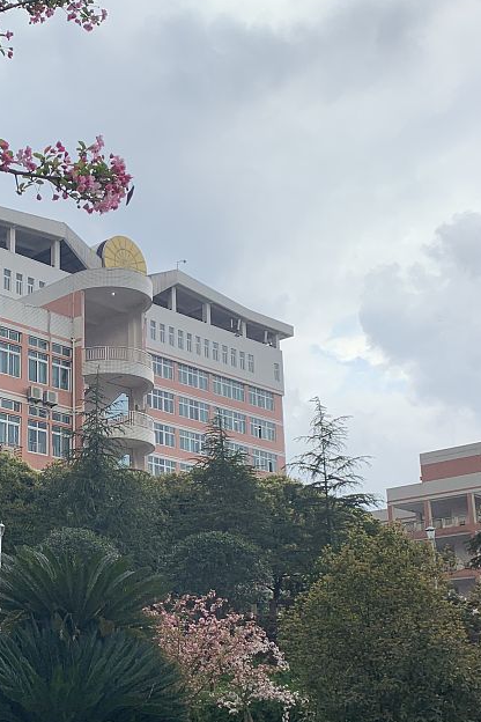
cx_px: 22
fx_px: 1042
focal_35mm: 52
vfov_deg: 37.9
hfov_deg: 25.0
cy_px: 455
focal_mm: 4.25
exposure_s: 1/561
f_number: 1.8
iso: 25
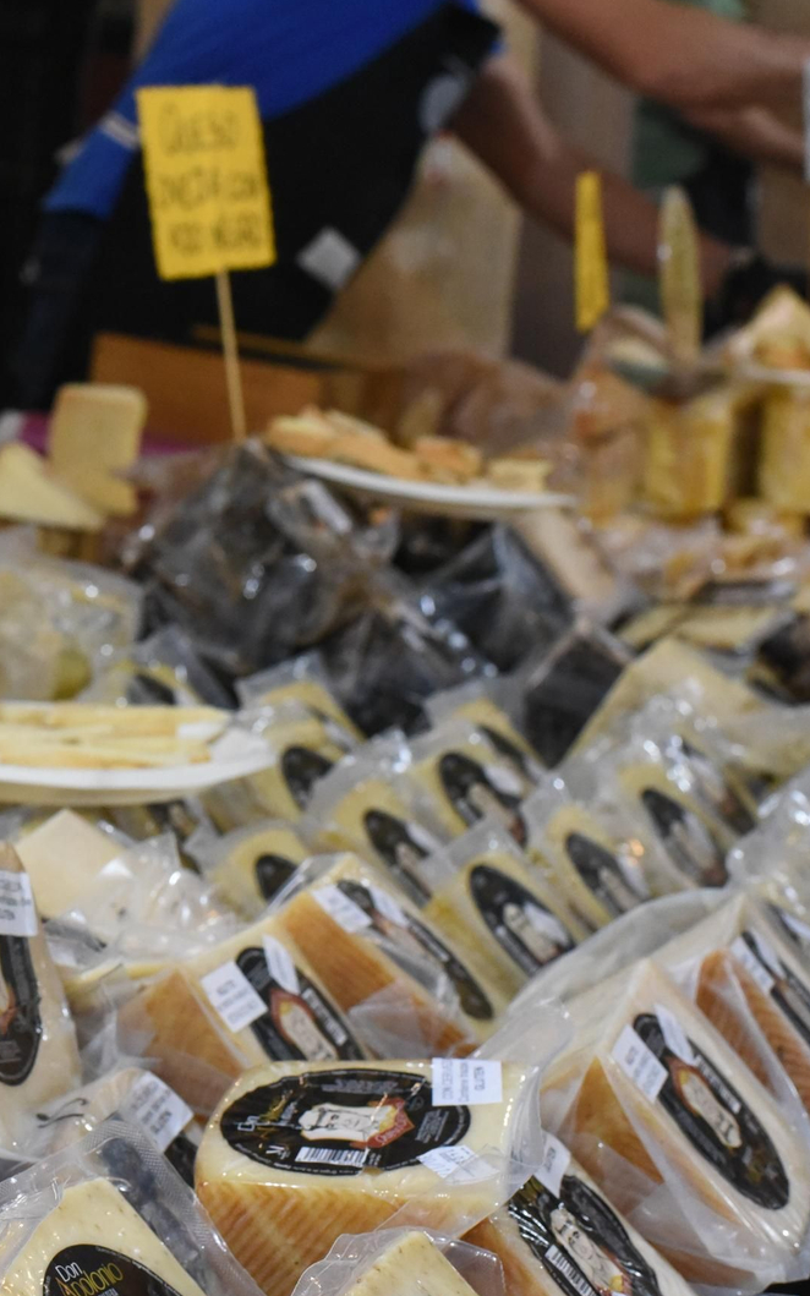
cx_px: -111
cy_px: 646
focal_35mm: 77
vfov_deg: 26.8
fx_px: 2719
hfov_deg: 16.4
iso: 6400
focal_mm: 50
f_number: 9
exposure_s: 1/200
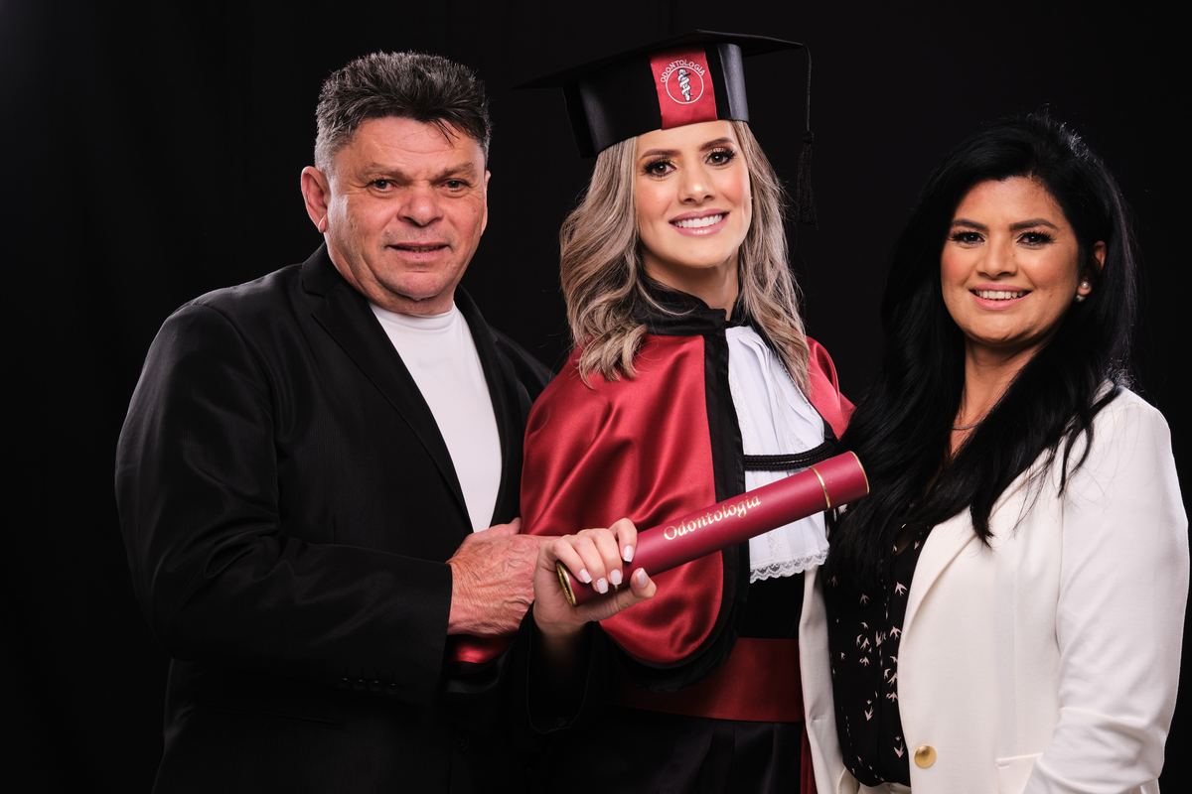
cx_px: 596
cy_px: 397
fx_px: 2218
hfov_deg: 30.1
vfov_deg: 20.3
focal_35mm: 67
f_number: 9
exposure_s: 1/125
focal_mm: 44.7
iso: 200
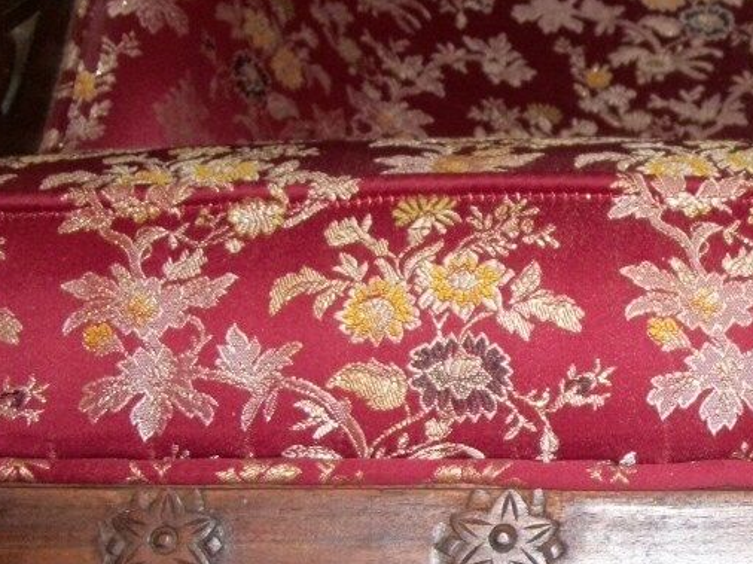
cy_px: 353
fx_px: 1761
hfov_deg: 23.3
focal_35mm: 81
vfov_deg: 18.2
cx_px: 723
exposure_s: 1/30
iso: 160
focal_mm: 5.7
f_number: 2.9
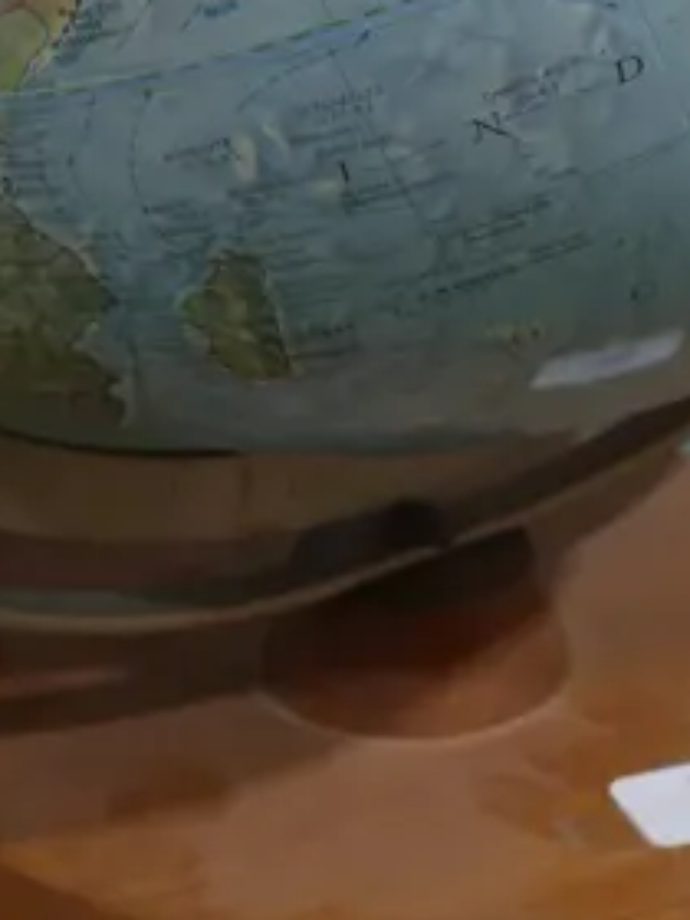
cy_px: -269
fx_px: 4864
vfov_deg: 10.6
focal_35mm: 183
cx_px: 380
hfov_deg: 8.1
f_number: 5.3
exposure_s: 1/60
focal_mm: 25
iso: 400
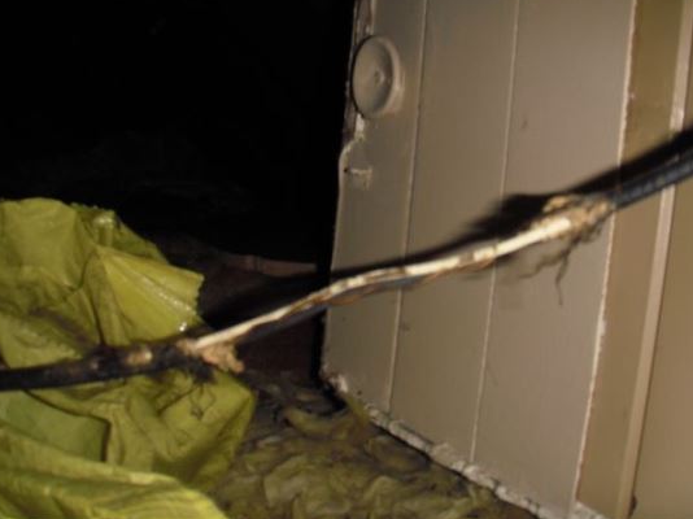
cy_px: 243
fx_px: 820
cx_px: 332
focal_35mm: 41
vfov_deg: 35.1
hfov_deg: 45.8
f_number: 3.5
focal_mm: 6.7
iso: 125
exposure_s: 1/30
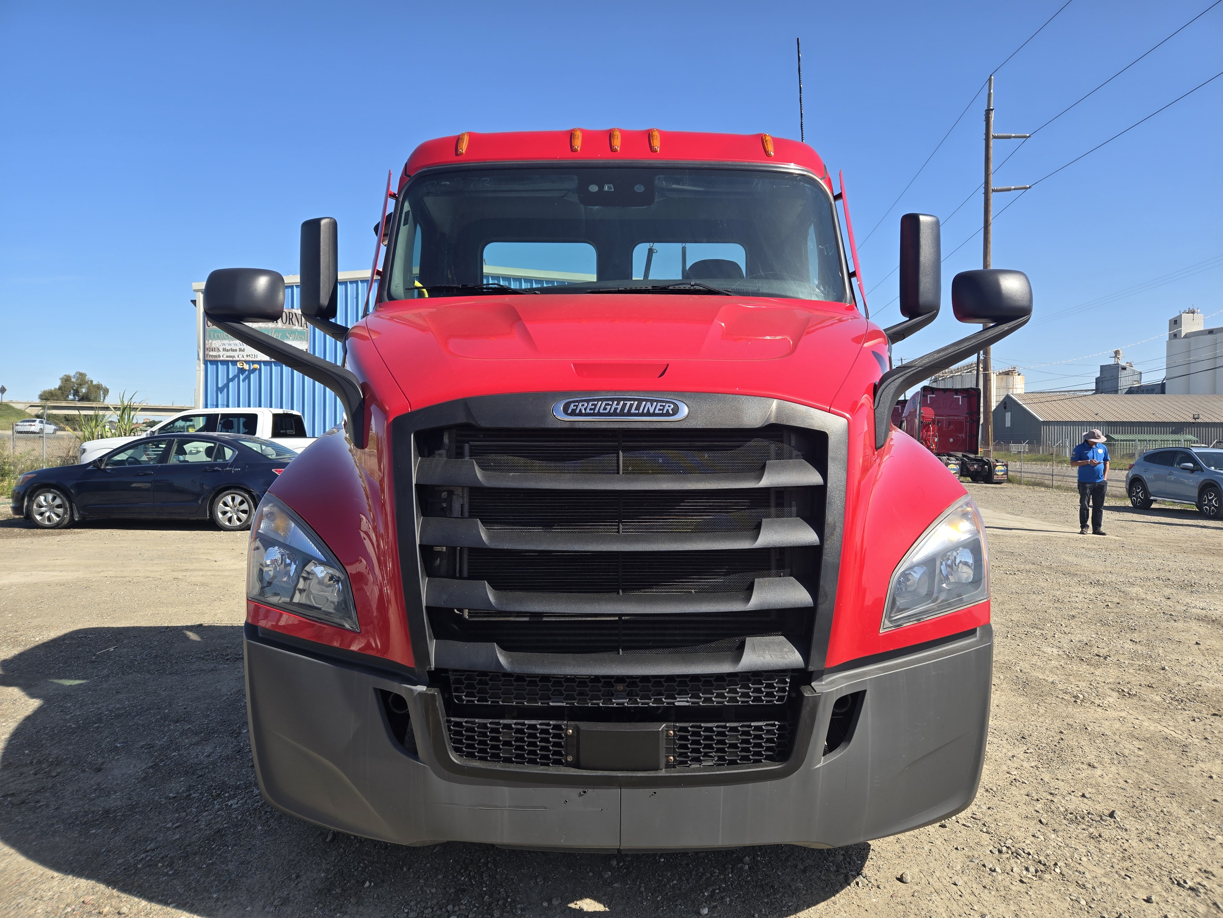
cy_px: 459
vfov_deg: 58.9
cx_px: 612
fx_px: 813
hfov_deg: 73.9
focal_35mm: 23
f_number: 1.8
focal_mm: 5.4
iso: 25
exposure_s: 1/1148
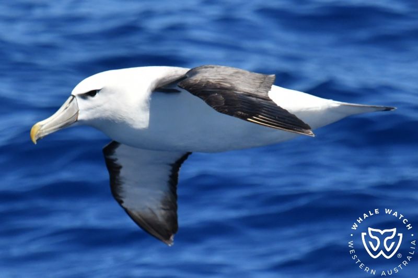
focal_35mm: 600
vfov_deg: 2.3
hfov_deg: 3.4
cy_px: 139
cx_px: 209
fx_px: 6965
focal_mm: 600
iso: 1400
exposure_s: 1/8000
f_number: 6.3
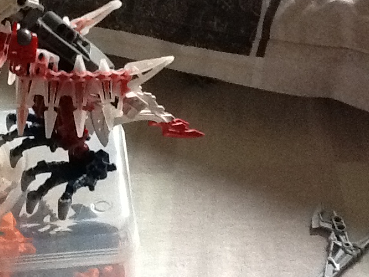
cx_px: 72
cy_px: 69
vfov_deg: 20.6
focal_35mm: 71
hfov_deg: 26.9
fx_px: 757
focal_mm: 2.03
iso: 400
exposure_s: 1/24
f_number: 2.4
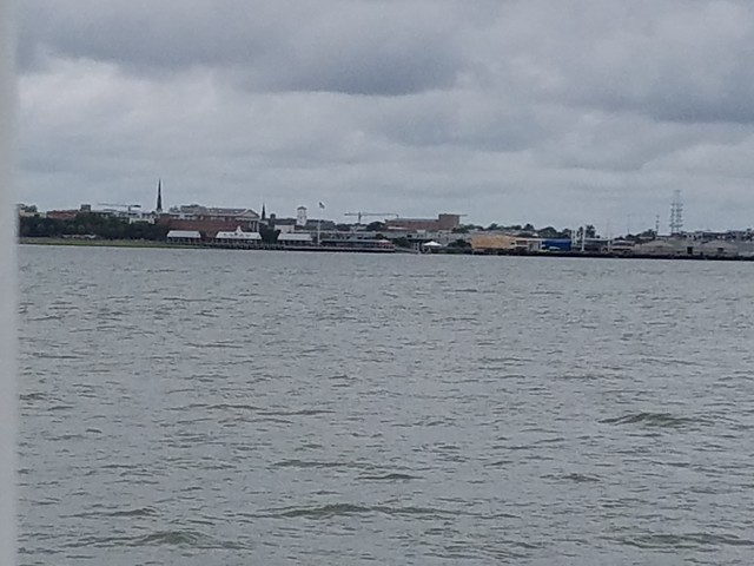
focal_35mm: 26
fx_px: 566
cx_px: 377
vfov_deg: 53.1
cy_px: 283
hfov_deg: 67.3
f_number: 1.7
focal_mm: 4.2
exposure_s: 1/4056
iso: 50
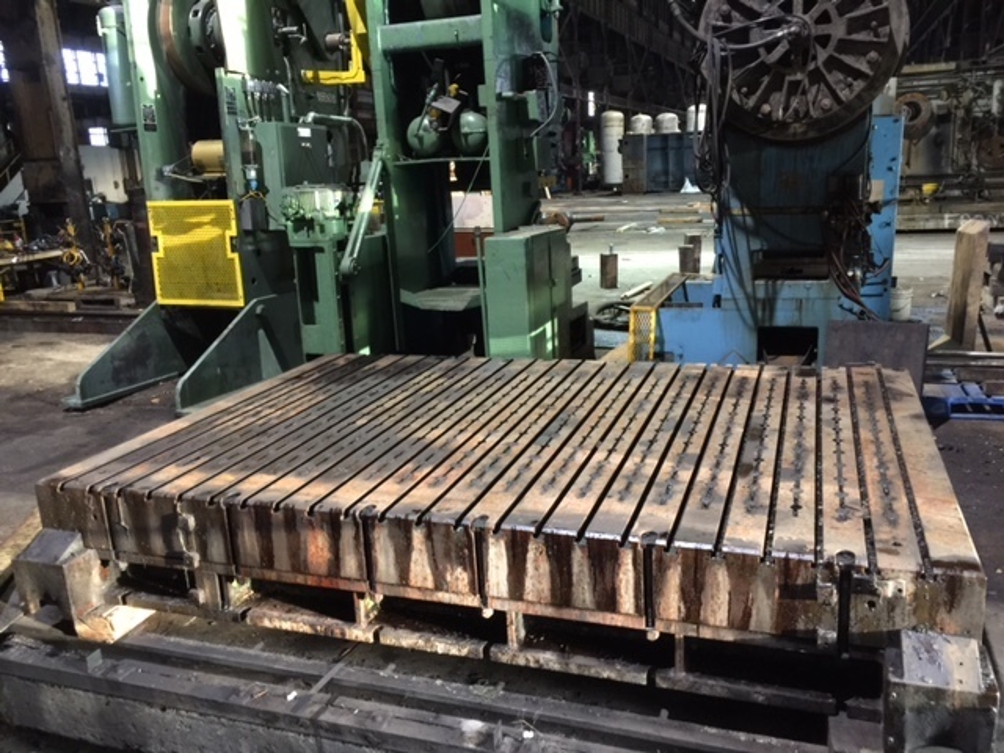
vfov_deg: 48.2
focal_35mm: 29
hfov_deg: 61.7
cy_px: 376
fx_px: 841
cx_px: 502
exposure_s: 1/4
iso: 80
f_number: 2.2
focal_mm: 4.15
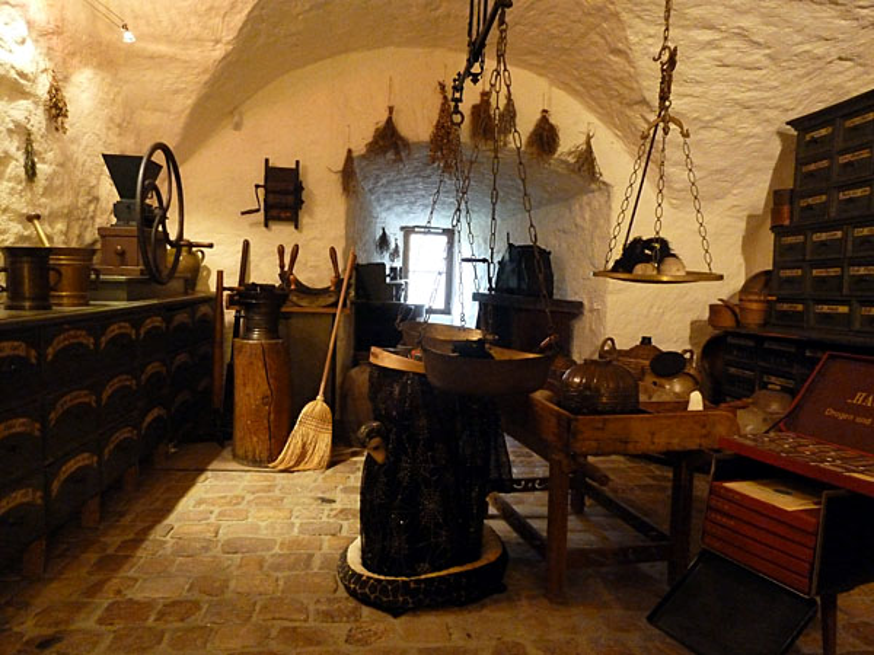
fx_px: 631
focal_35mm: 25
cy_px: 328
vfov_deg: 54.9
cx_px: 437
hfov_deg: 69.4
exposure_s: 1/13
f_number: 3.3
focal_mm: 4.1
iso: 800
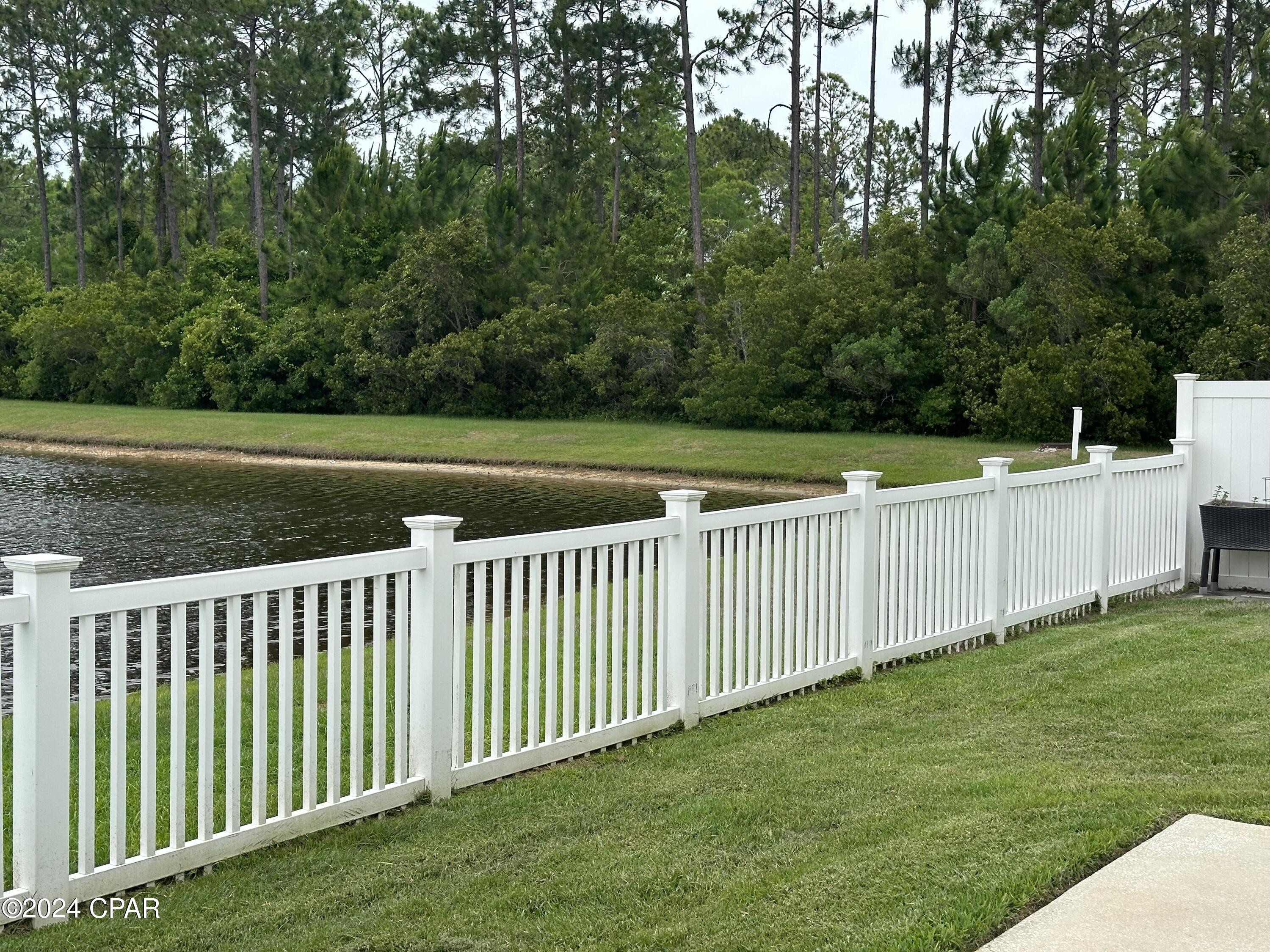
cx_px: 635
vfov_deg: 30.3
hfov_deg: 39.7
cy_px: 476
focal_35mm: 48
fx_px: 1761
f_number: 1.78
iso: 64
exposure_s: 1/3597
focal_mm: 6.86
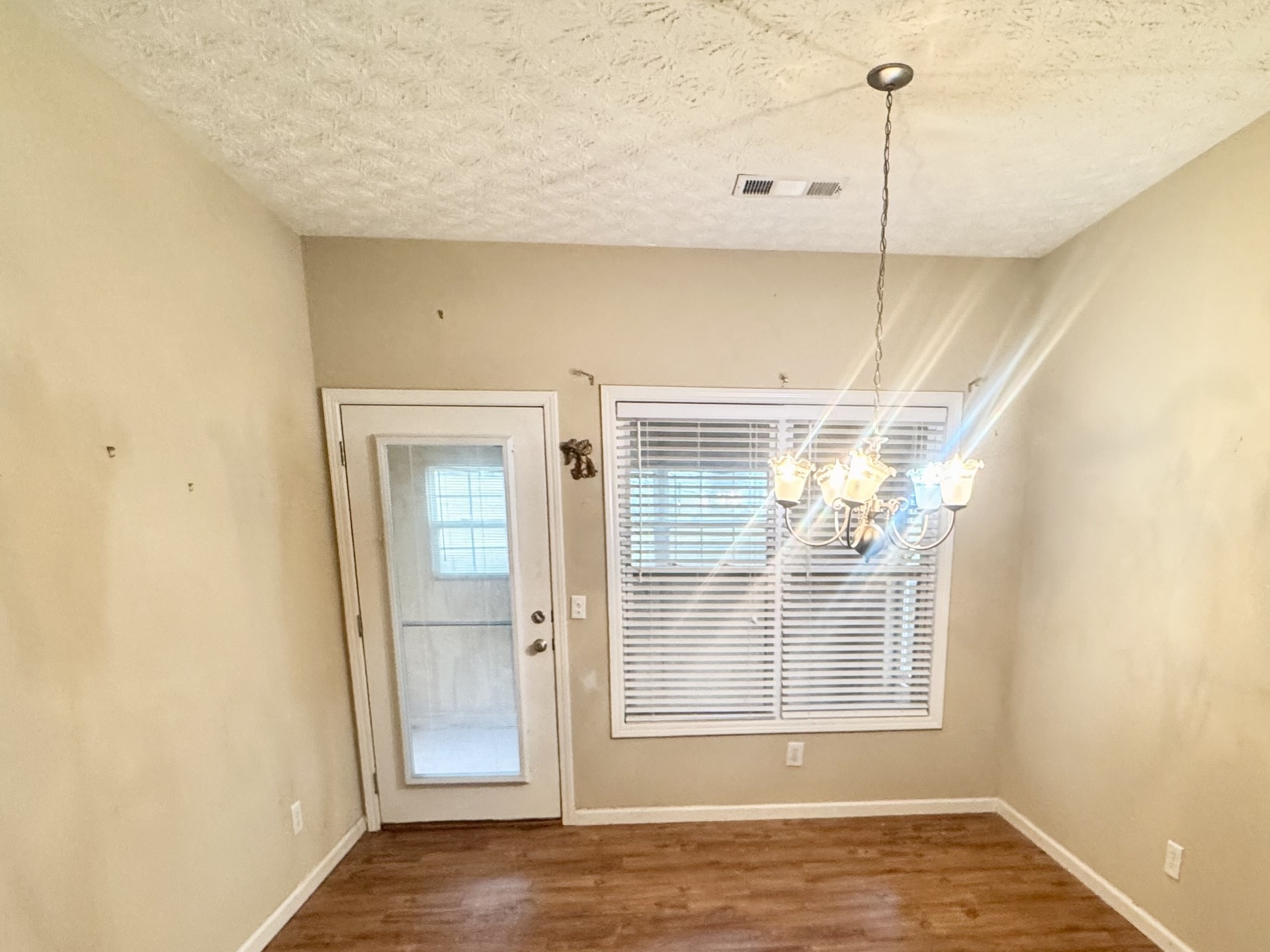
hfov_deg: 73.6
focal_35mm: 23
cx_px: 721
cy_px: 718
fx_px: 844
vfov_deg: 55.9
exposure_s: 1/60
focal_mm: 2.22
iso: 400
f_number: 2.2
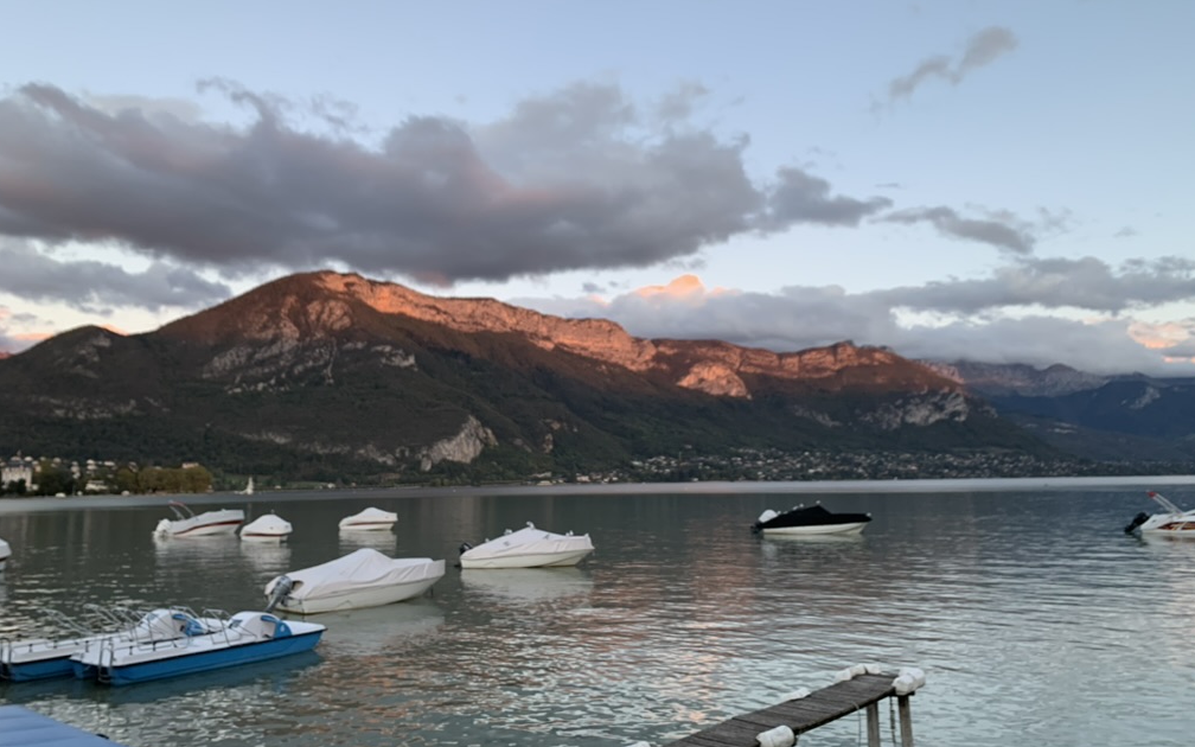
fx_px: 912
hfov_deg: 66.5
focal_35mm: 28
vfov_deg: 44.5
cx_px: 603
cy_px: 340
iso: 40
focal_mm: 4.25
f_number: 1.8
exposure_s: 1/121
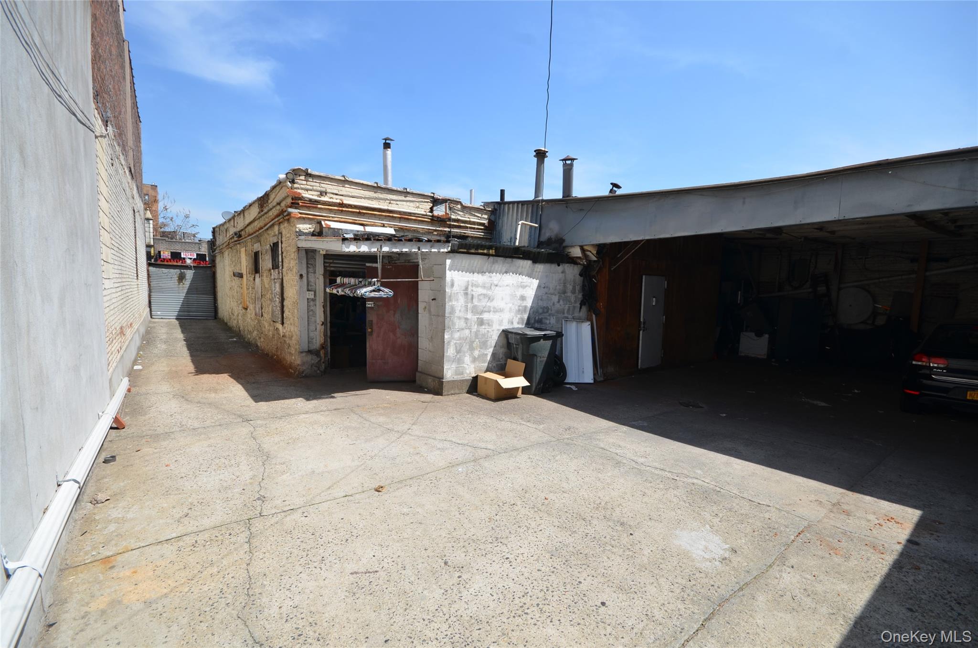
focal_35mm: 15
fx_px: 407
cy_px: 324
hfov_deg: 100.5
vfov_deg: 77.1
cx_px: 489
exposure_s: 1/250
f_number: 8
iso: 140
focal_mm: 10
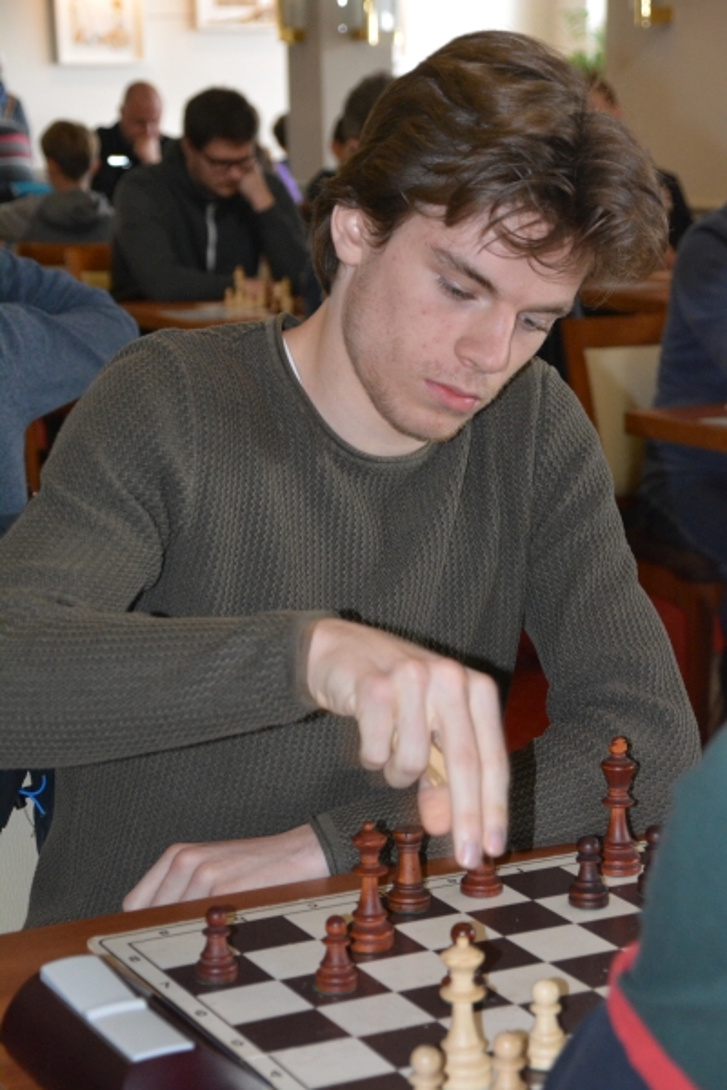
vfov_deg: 24.6
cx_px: 364
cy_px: 545
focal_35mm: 82
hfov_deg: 16.6
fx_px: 2499
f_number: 5
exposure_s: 1/60
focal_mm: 55
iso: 3200
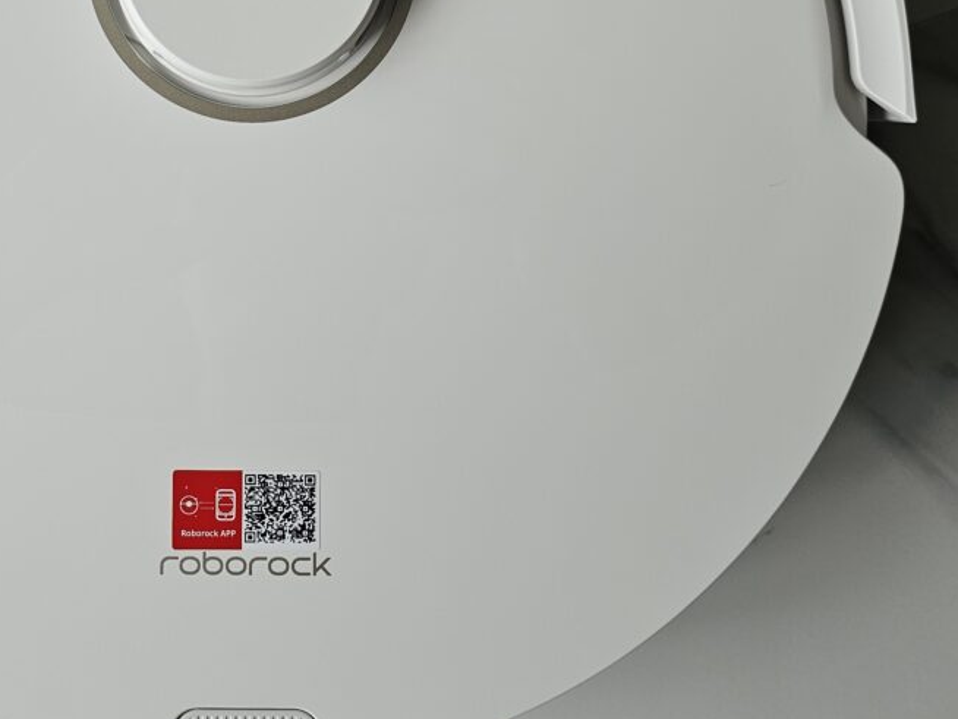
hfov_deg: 34.9
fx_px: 1495
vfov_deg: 25.8
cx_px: 259
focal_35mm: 54
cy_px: 9
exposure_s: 1/180
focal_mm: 6.3
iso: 50
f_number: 1.7
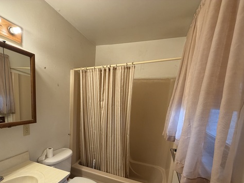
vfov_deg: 66.6
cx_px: 103
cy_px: 124
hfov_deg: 84.0
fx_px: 134
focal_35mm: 19
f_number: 2.2
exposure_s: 1/120
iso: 250
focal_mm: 2.22
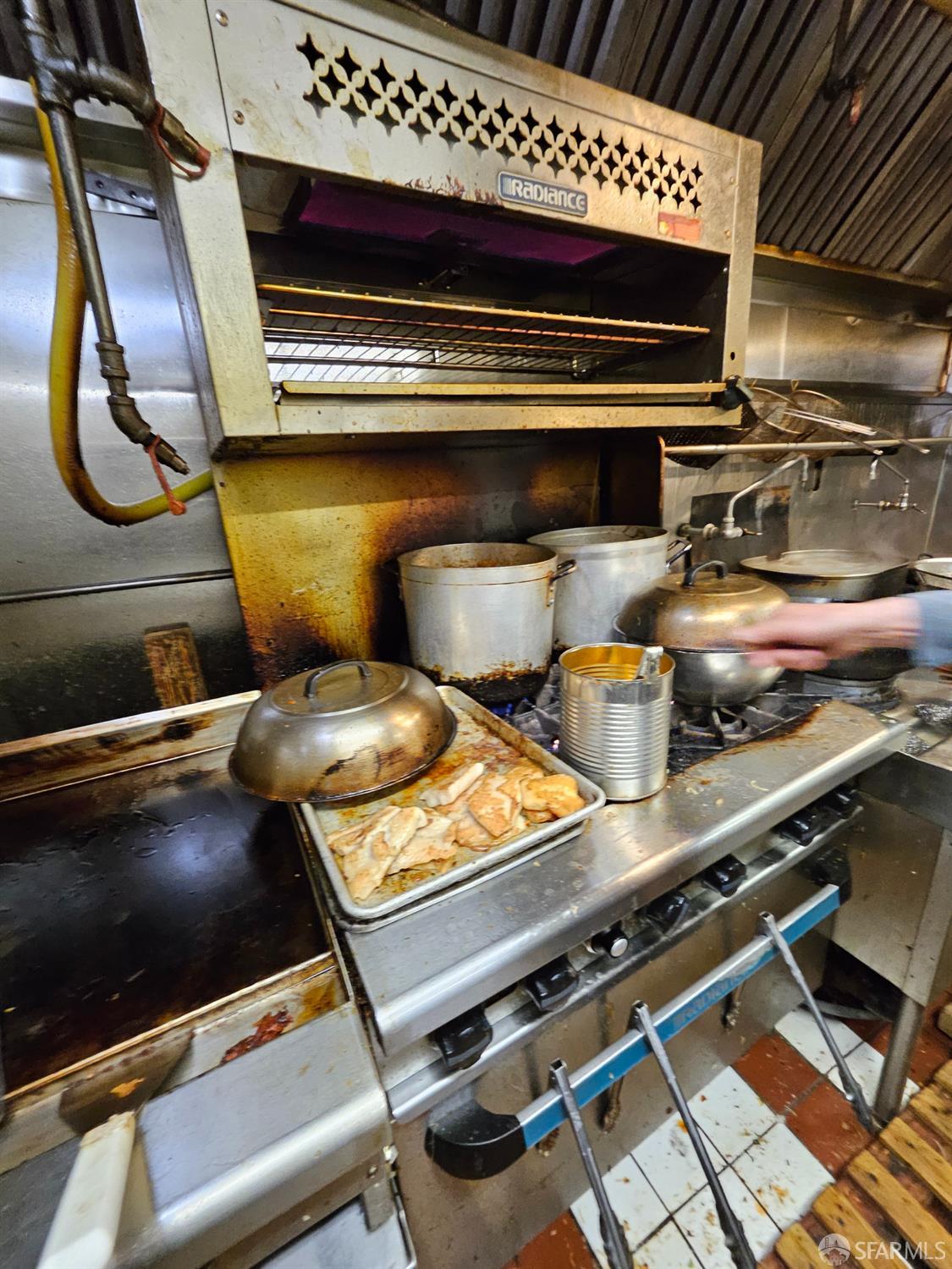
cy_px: 634
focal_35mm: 13
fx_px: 477
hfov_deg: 89.9
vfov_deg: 106.2
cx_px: 476
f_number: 2.2
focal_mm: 1.7
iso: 400
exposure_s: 1/40
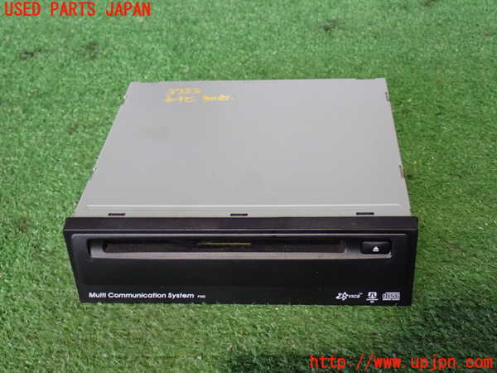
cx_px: 248
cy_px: 186
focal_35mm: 50
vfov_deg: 29.1
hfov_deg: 38.2
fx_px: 718
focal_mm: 9.01
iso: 800
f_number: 3.2
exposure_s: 1/40
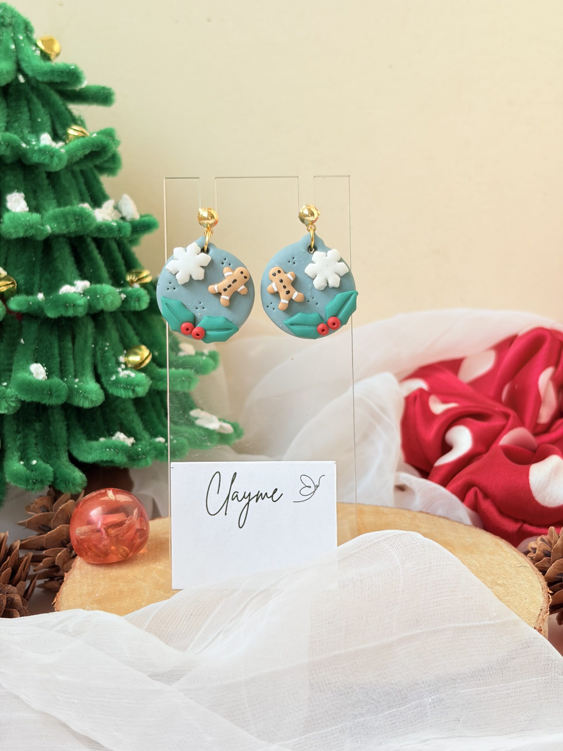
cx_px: 282
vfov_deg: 36.8
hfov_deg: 28.0
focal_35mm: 52
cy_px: 376
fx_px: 1128
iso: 32
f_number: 1.6
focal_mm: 5.96
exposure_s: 1/150
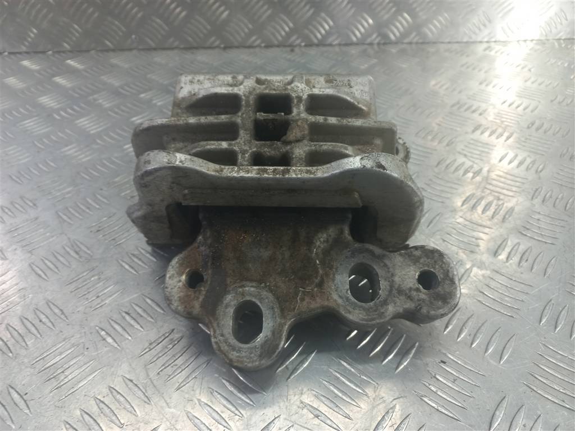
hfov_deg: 69.4
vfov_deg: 54.9
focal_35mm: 25
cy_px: 216
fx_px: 415
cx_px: 288
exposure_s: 1/50
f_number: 1.8
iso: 64
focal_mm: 4.6
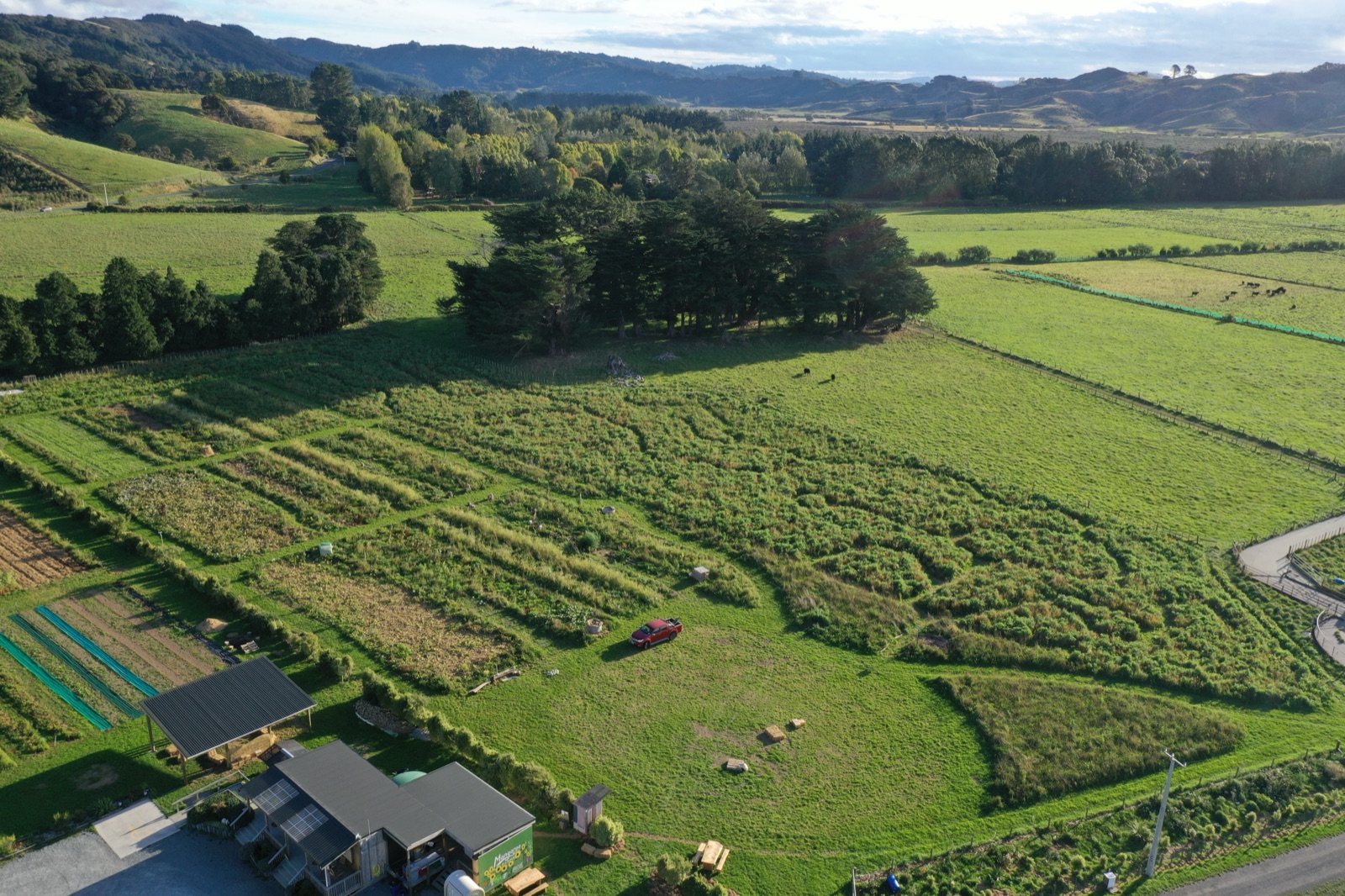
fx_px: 1046
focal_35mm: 28
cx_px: 672
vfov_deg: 46.4
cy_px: 448
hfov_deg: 65.5
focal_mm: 10.26
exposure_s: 1/160
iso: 100
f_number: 7.1
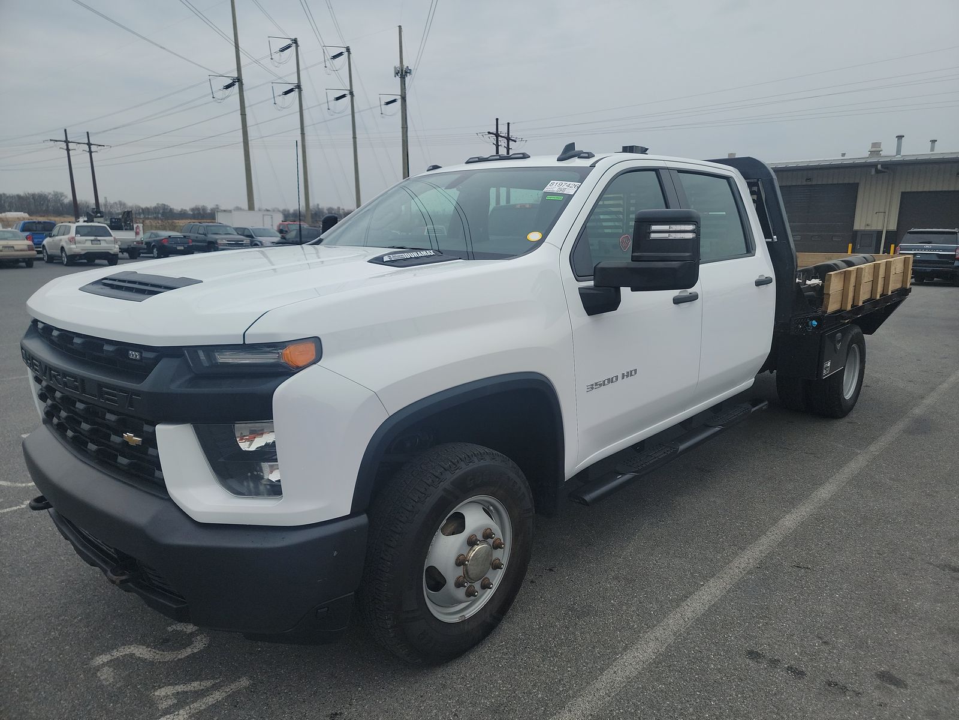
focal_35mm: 24
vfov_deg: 56.8
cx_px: 480
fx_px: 665
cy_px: 360
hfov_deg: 71.6
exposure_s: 1/288
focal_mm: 6.7
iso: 50
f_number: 1.8
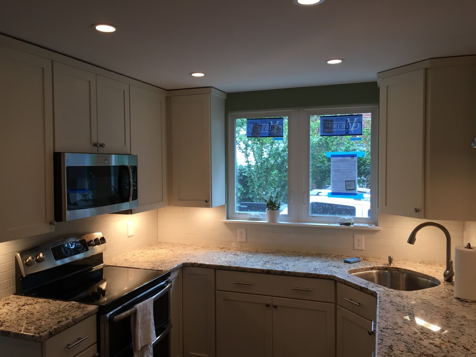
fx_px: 399
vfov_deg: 48.2
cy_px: 178
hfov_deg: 61.7
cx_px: 238
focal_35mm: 29
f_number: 2.2
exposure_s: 1/30
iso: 32
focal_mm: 4.15
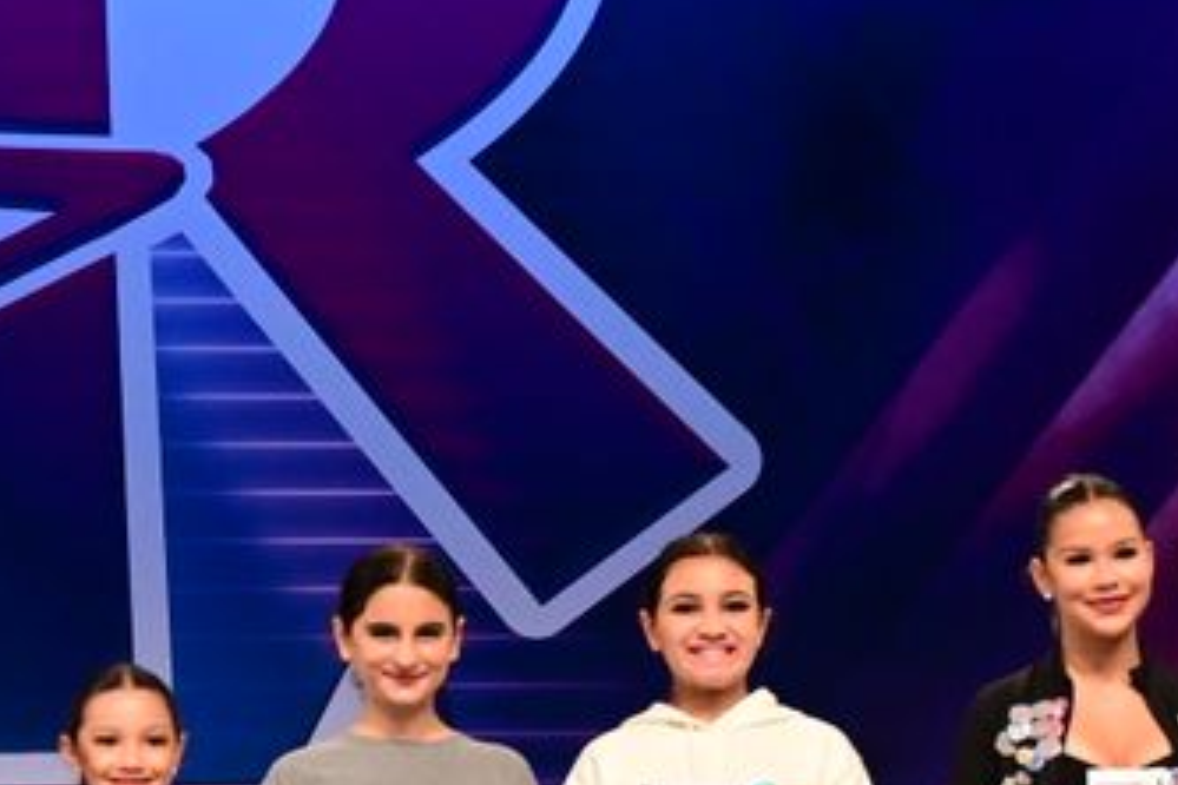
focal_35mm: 189
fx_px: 6184
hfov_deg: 10.7
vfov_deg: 7.3
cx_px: -276
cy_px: 495
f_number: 3.5
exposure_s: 1/800
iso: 2500
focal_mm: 42
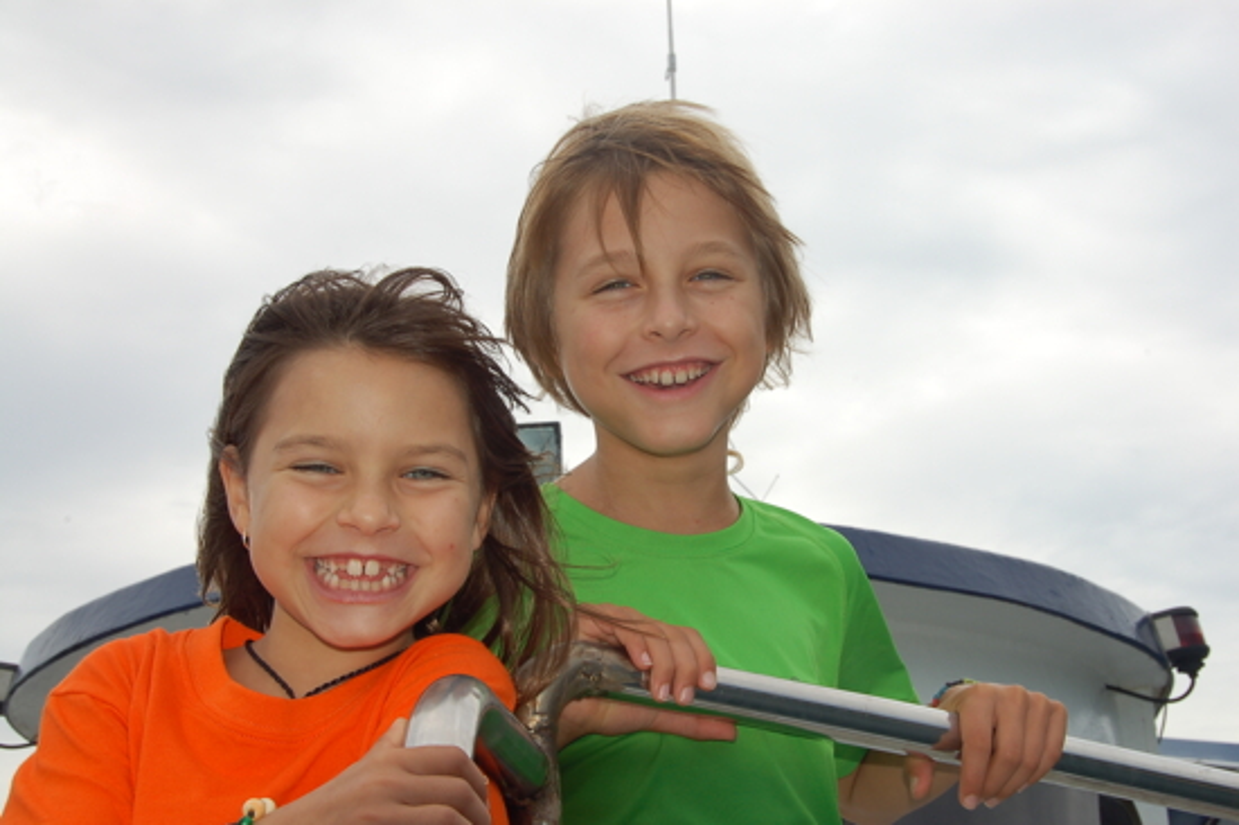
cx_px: 620
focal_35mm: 52
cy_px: 412
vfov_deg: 25.7
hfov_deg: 37.9
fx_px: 1806
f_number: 18
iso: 200
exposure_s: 1/125
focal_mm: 35
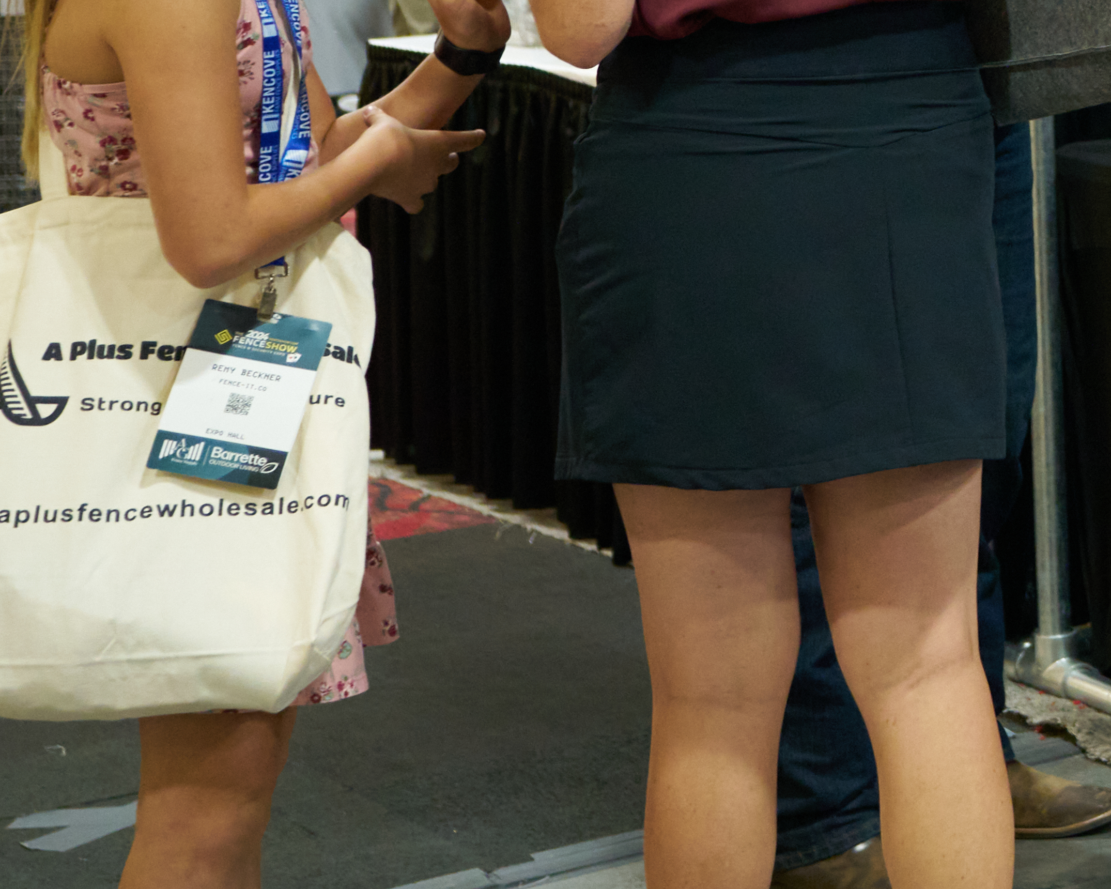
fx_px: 3748
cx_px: 2355
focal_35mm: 114
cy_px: -186
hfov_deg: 13.8
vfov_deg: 13.2
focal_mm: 28
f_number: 2.8
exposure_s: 1/125
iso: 2500
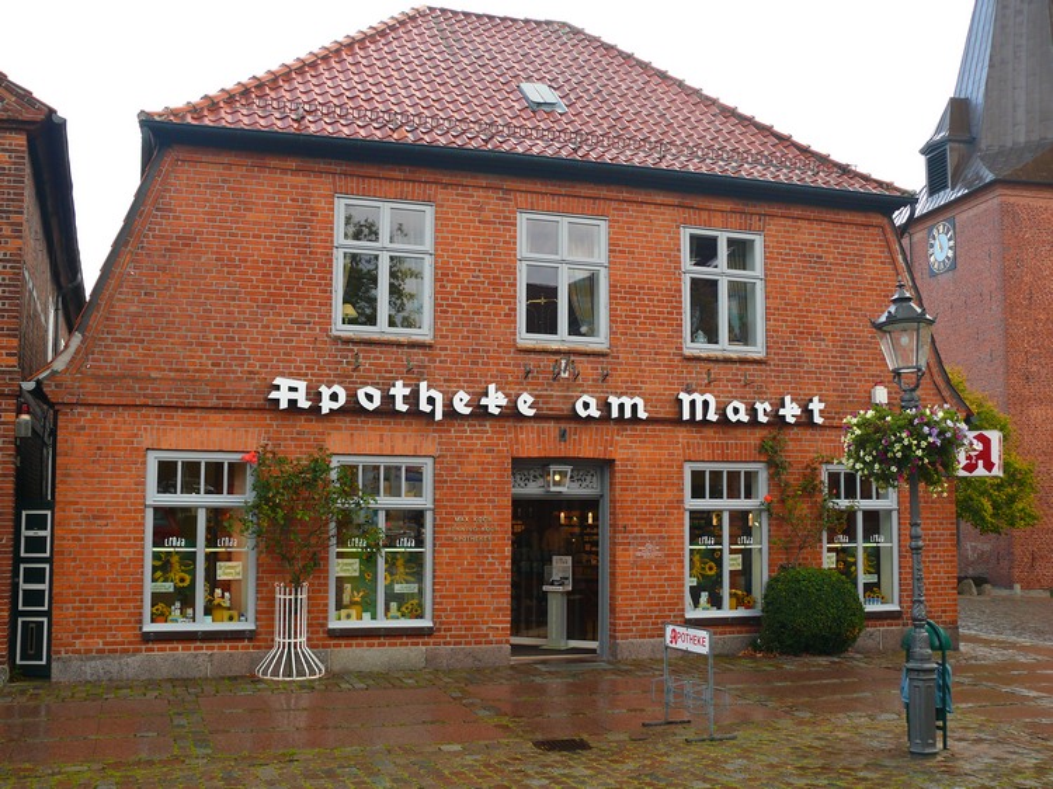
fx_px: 1186
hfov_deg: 47.9
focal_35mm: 39
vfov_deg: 36.8
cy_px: 394
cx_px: 526
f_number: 2.8
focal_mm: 8.2
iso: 100
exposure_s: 1/100
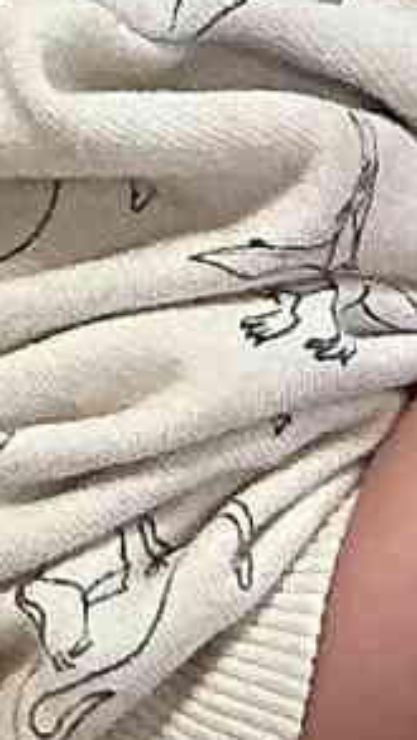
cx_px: 753
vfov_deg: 6.6
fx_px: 6363
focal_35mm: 324
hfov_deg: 3.7
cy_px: -61
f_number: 1.8
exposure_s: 1/120
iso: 64
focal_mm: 3
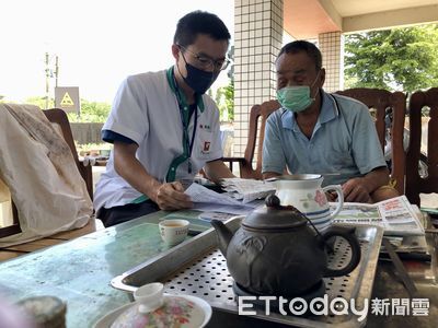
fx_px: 354
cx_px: 219
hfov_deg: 63.4
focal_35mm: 28
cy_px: 164
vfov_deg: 49.7
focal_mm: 4
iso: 20
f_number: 1.8
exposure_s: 1/126
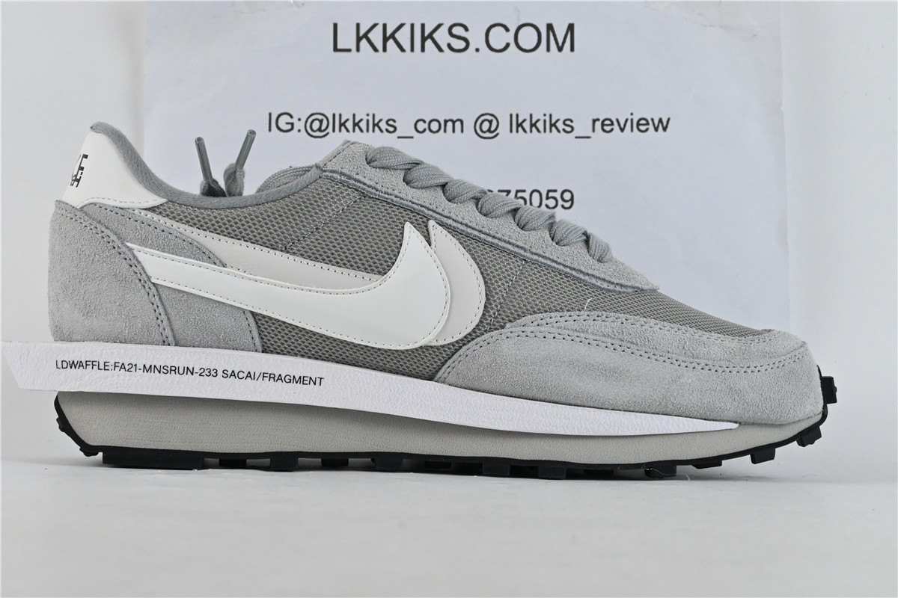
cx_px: 449
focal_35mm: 56
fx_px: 1384
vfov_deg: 24.4
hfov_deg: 35.9
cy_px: 299
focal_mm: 37
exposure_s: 1/125
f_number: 11
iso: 1600
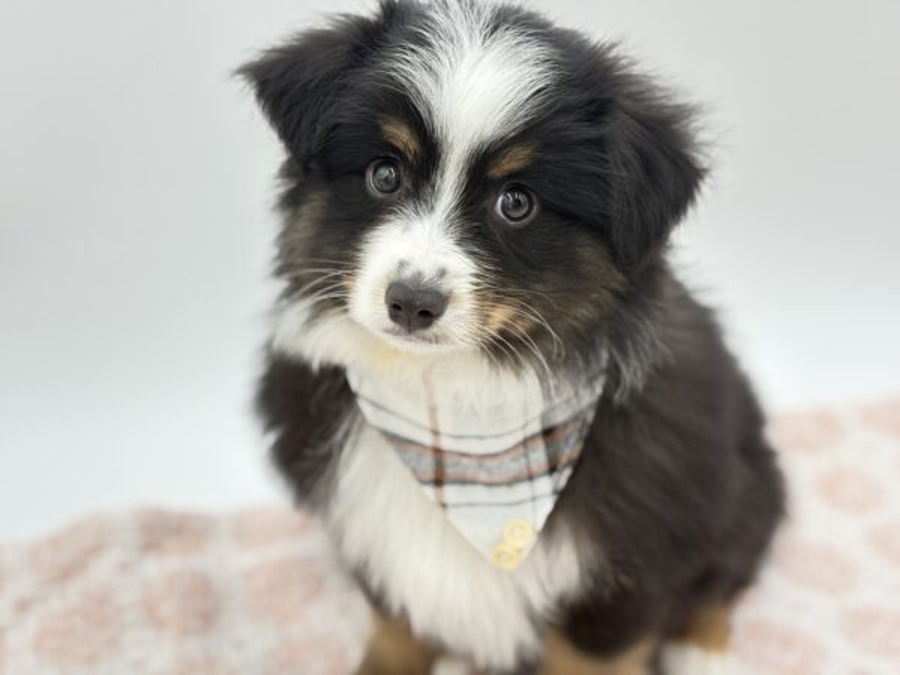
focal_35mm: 52
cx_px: 450
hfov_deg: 36.8
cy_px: 338
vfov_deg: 28.0
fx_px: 1352
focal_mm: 5.96
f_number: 1.6
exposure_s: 1/258
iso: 40
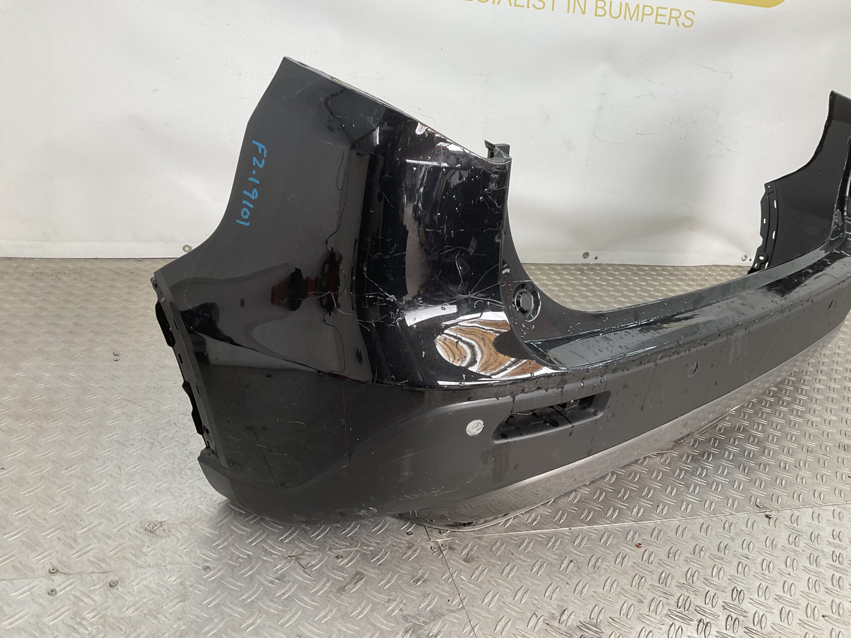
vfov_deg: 48.2
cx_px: 426
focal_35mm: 29
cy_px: 319
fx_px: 713
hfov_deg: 61.7
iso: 25
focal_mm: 3
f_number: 1.8
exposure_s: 1/120
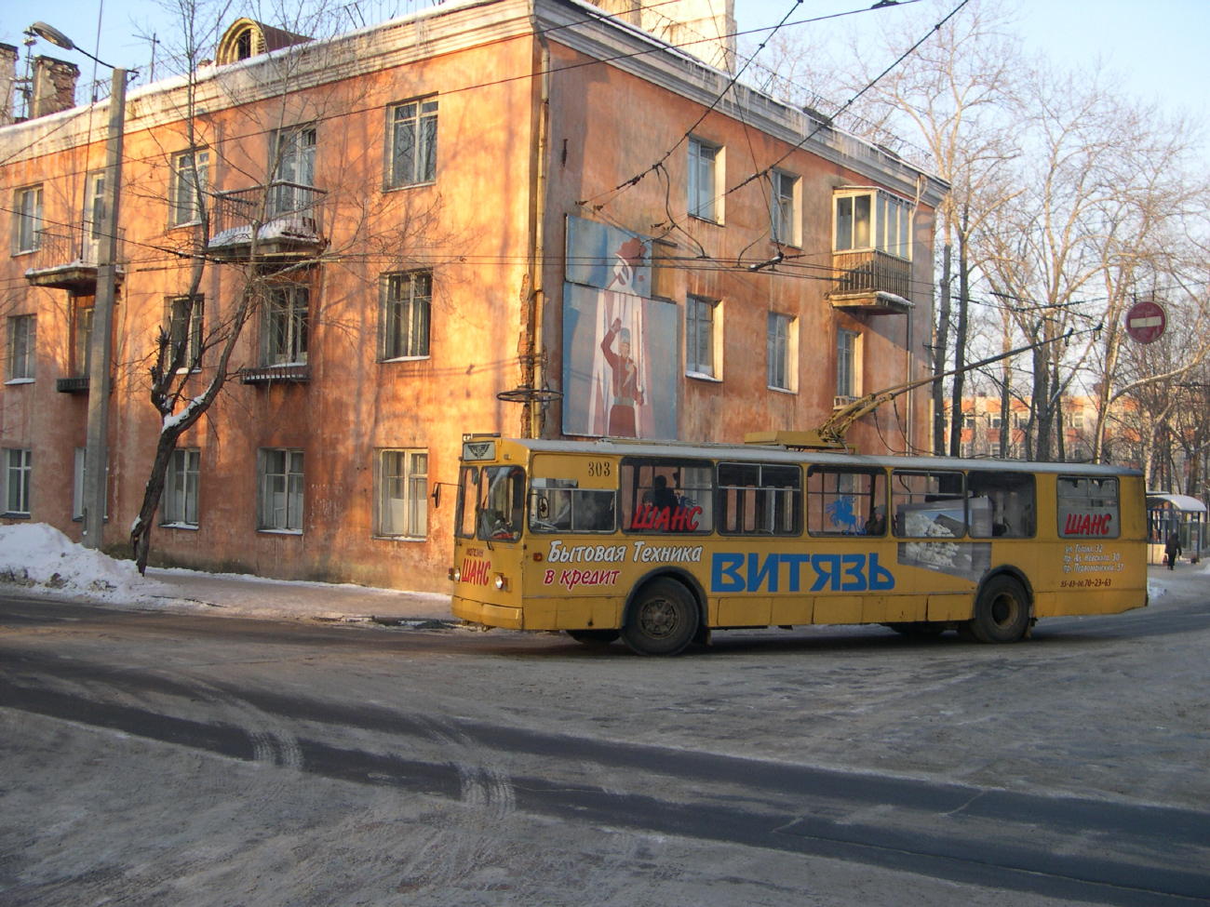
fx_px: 1328
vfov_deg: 37.7
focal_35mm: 38
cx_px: 605
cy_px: 454
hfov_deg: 49.0
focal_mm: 8
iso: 100
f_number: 2.8
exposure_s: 1/284
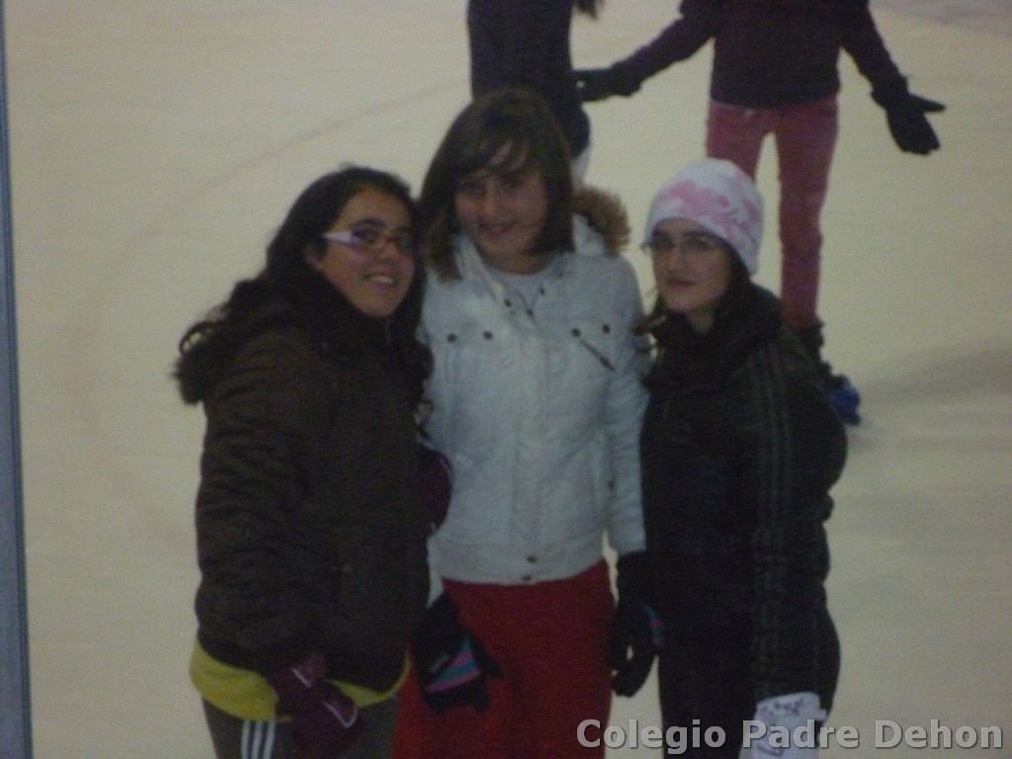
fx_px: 4239
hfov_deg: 13.6
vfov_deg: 10.2
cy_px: 380
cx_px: 506
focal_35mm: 145
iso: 1000
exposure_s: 1/60
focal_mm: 26
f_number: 5.9
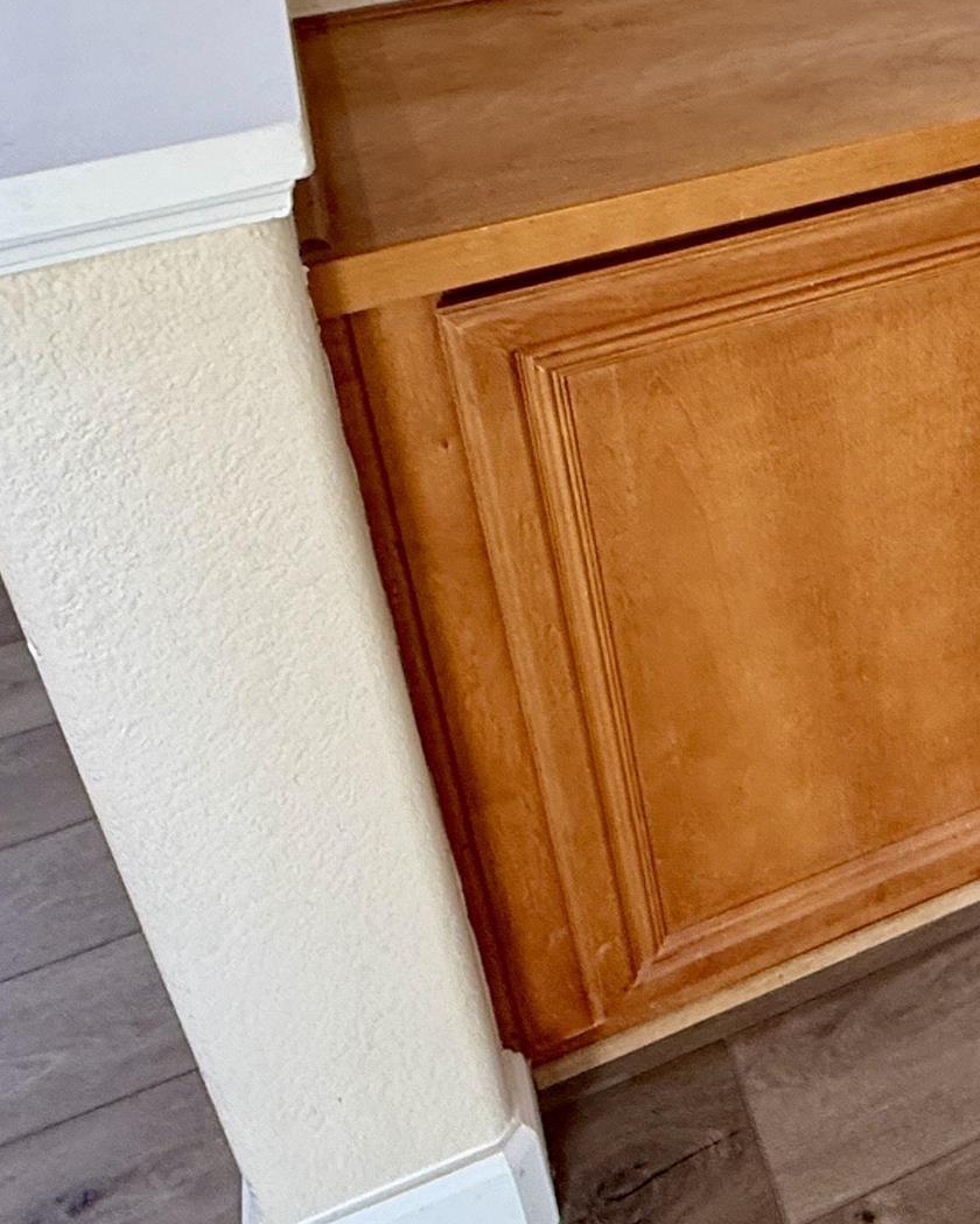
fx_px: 1449
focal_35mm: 40
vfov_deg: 42.6
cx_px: 905
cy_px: 160
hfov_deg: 34.9
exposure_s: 1/120
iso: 250
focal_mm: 2.22
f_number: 2.2
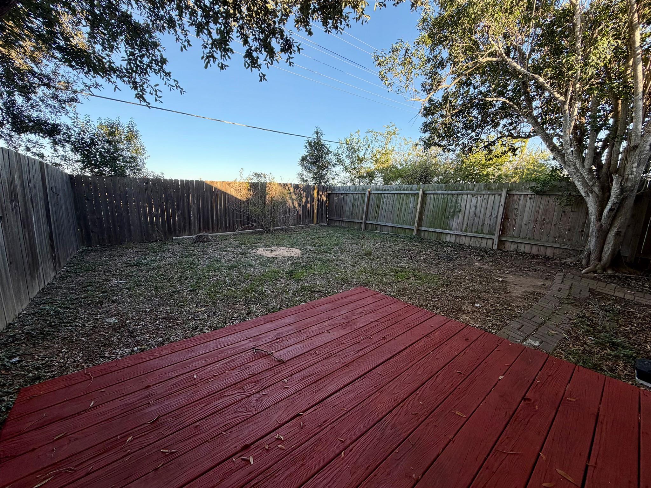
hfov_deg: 102.1
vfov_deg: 85.7
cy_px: 244
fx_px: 263
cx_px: 326
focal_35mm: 14
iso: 50
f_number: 2.2
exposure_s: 1/319
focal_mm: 2.22
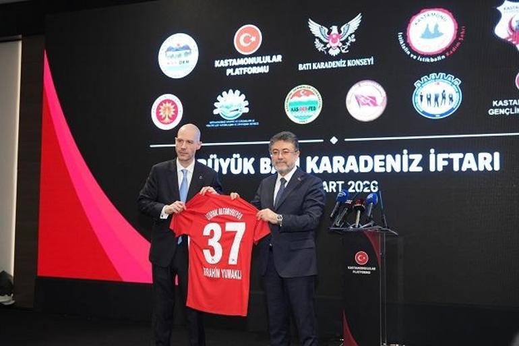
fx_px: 605
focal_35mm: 42
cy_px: 173
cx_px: 260
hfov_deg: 46.4
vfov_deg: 31.9
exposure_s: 1/125
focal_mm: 42
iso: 2000
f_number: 2.8
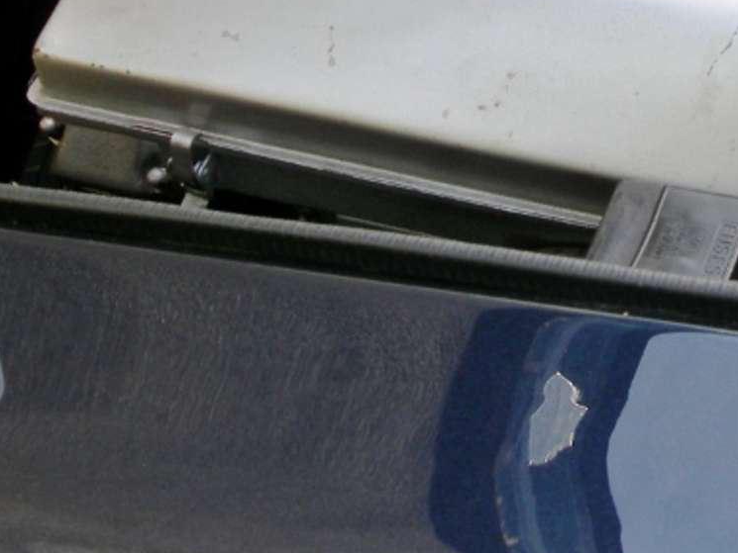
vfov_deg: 14.0
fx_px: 2175
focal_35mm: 102
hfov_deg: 18.8
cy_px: -122
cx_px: 719
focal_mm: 7.8
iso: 50
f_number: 4.8
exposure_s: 1/72.8
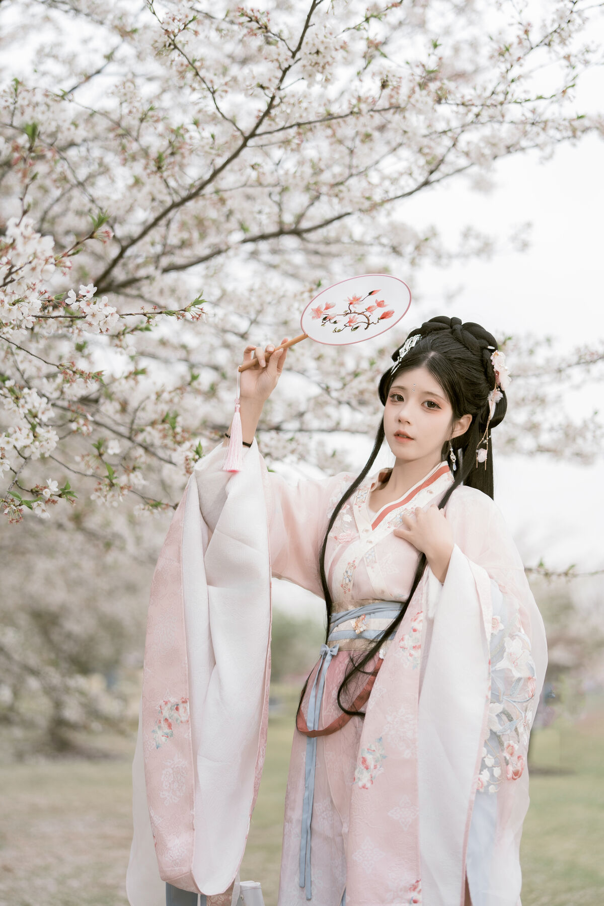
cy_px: 453
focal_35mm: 50
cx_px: 302
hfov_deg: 27.0
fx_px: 1258
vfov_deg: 39.6
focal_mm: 50
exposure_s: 1/800
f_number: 1.4
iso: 100
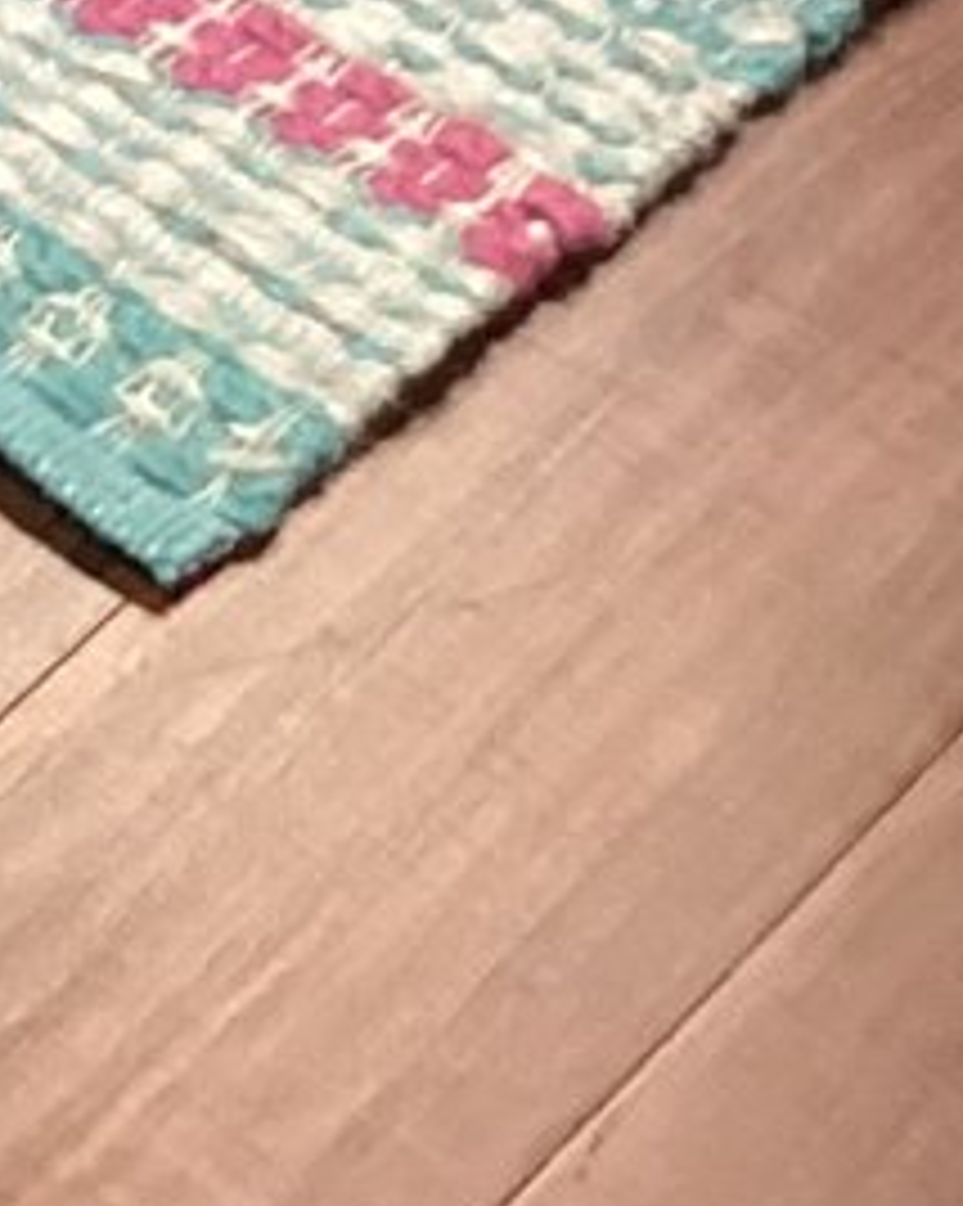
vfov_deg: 11.3
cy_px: 583
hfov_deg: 8.3
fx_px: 6099
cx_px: -1393
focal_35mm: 171
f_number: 2.4
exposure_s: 1/50
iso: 200
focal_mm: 3.3
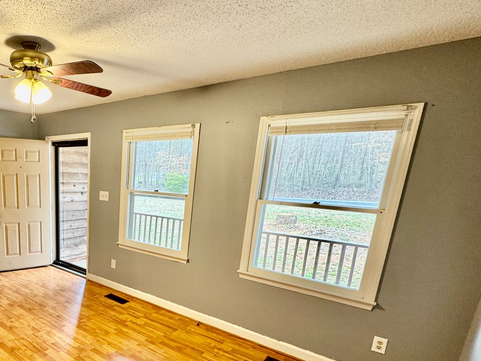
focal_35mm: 23
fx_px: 320
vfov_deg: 57.2
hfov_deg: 67.8
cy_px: 250
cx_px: 105
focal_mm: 2.22
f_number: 2.2
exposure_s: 1/60
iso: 200
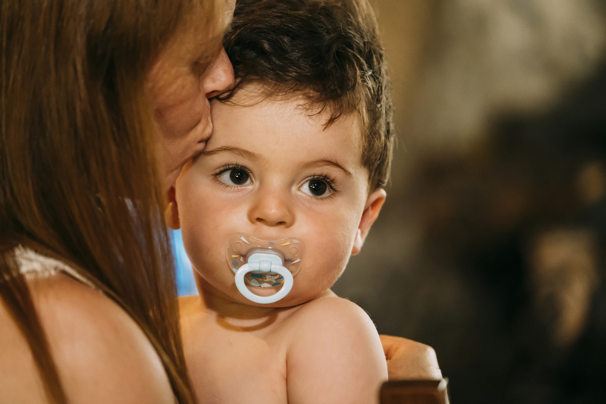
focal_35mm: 210
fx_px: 3535
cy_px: 202
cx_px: 303
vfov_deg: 6.5
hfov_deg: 9.8
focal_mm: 140
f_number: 2.8
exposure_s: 1/125
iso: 6400
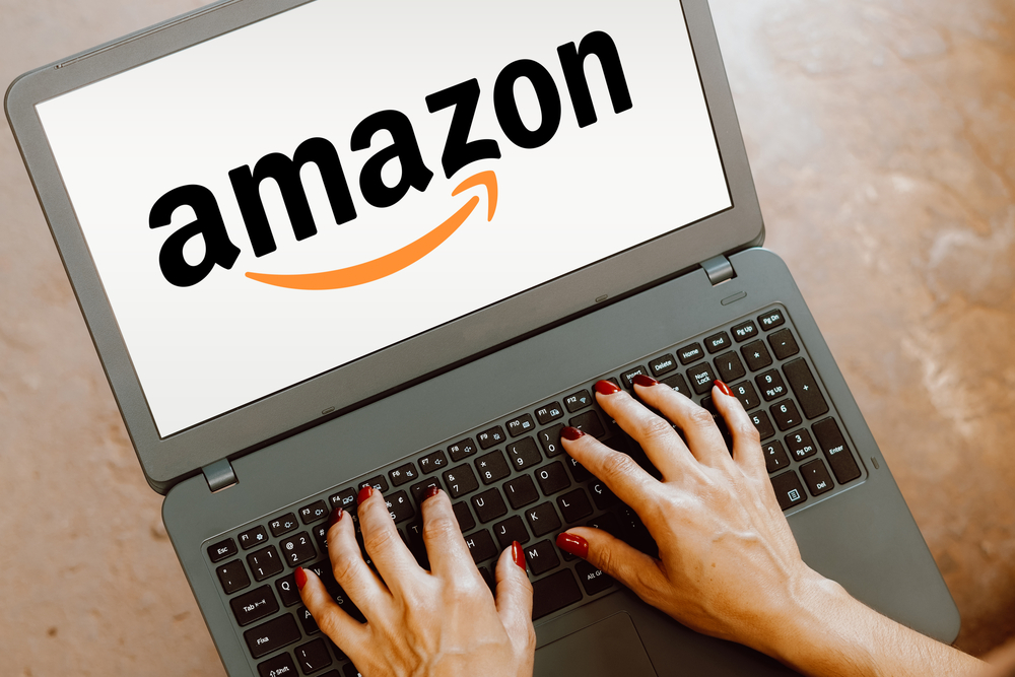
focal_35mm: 75
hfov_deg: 27.0
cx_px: 508
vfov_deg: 18.2
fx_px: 2115
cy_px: 338
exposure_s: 1/160
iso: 320
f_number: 2.8
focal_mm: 50
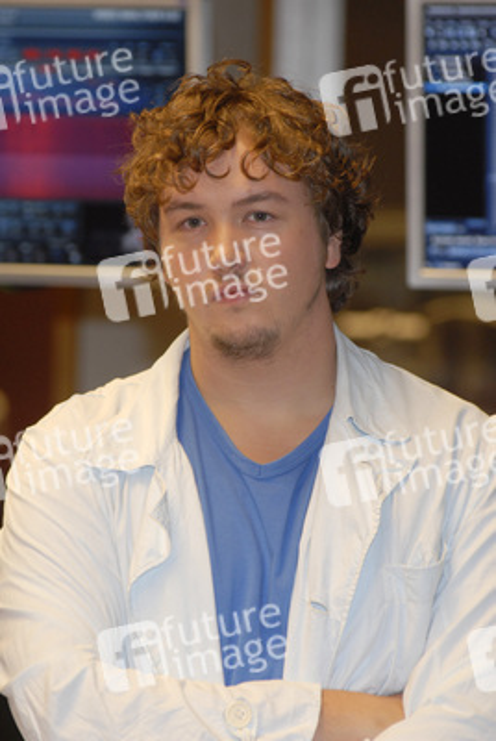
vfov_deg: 8.1
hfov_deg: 5.4
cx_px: 248
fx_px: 5251
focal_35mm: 255
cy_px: 370
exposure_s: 1/50
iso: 400
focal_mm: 170
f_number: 5
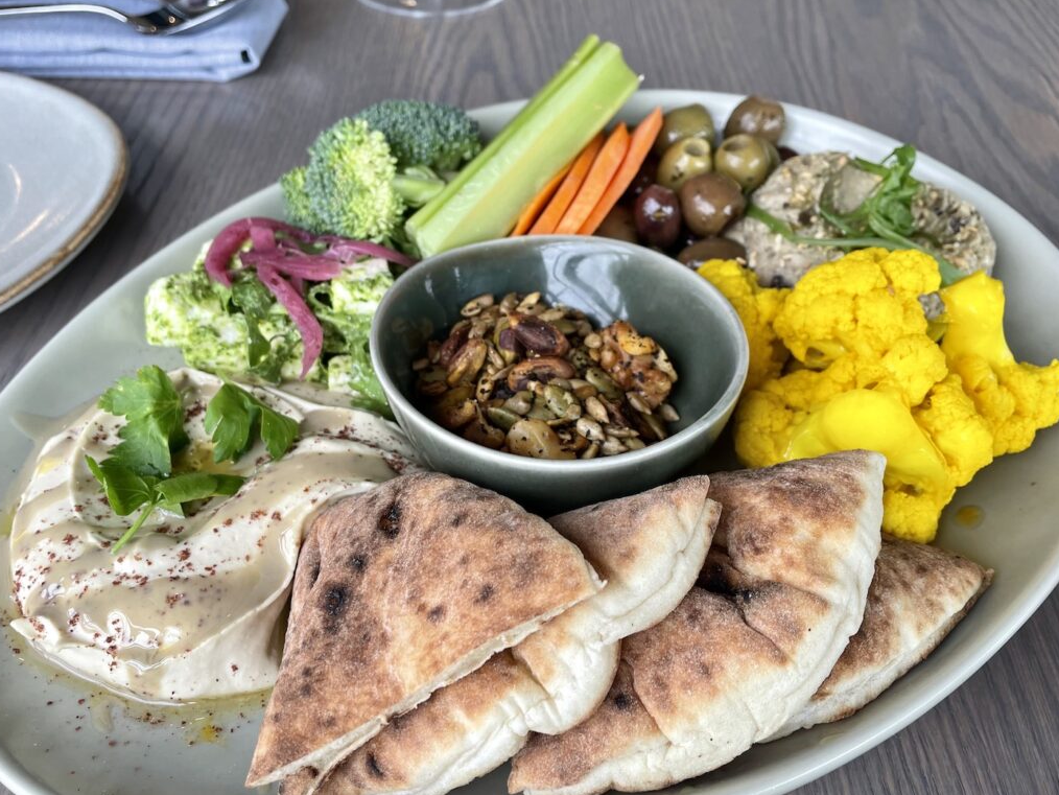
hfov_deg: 59.9
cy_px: 405
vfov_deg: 46.8
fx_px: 918
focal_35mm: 30
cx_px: 502
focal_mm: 4.2
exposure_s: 1/123
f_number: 1.6
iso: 32
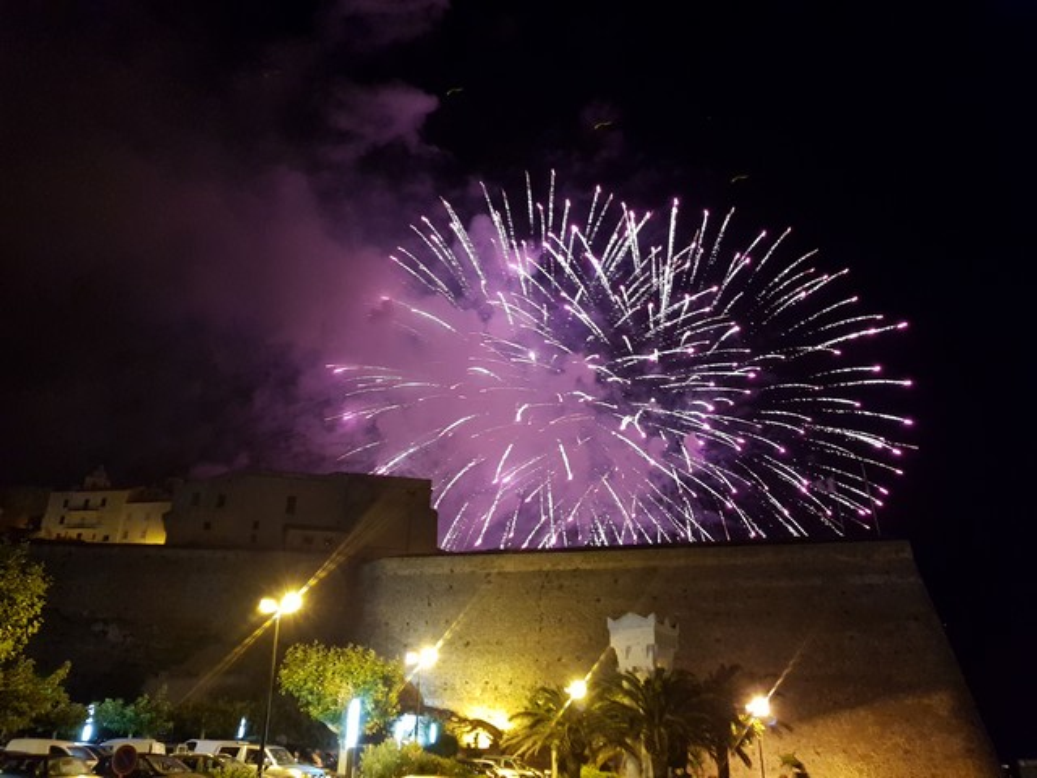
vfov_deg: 53.1
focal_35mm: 26
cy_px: 389
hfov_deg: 67.3
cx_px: 518
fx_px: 779
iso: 320
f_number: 1.7
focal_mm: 4.2
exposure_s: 1/10
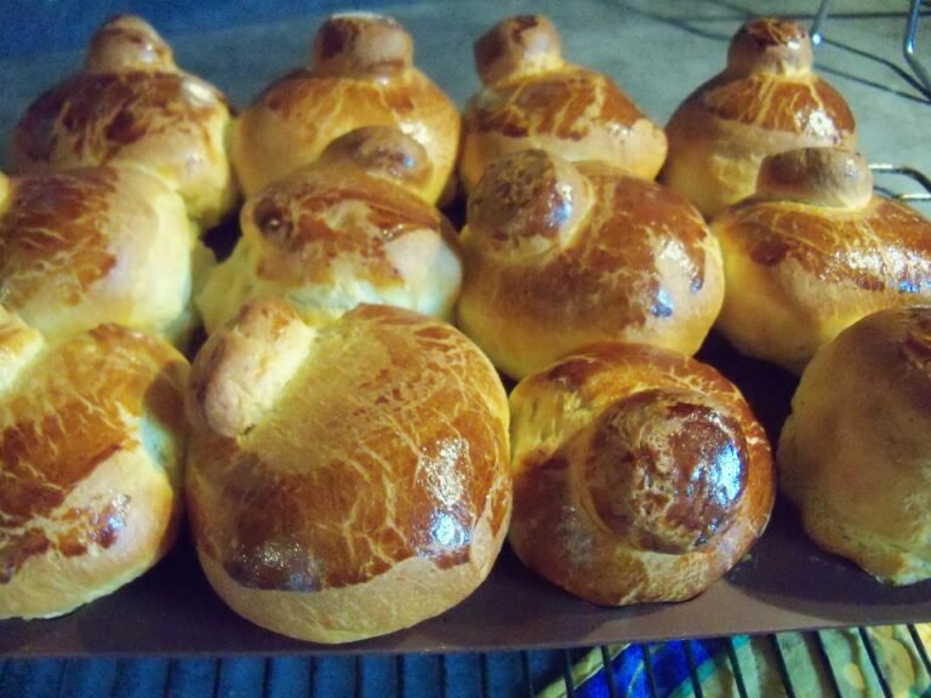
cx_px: 466
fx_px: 941
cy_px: 349
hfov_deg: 52.6
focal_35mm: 35
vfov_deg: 40.7
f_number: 3.5
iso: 1600
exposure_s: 1/15
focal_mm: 6.2
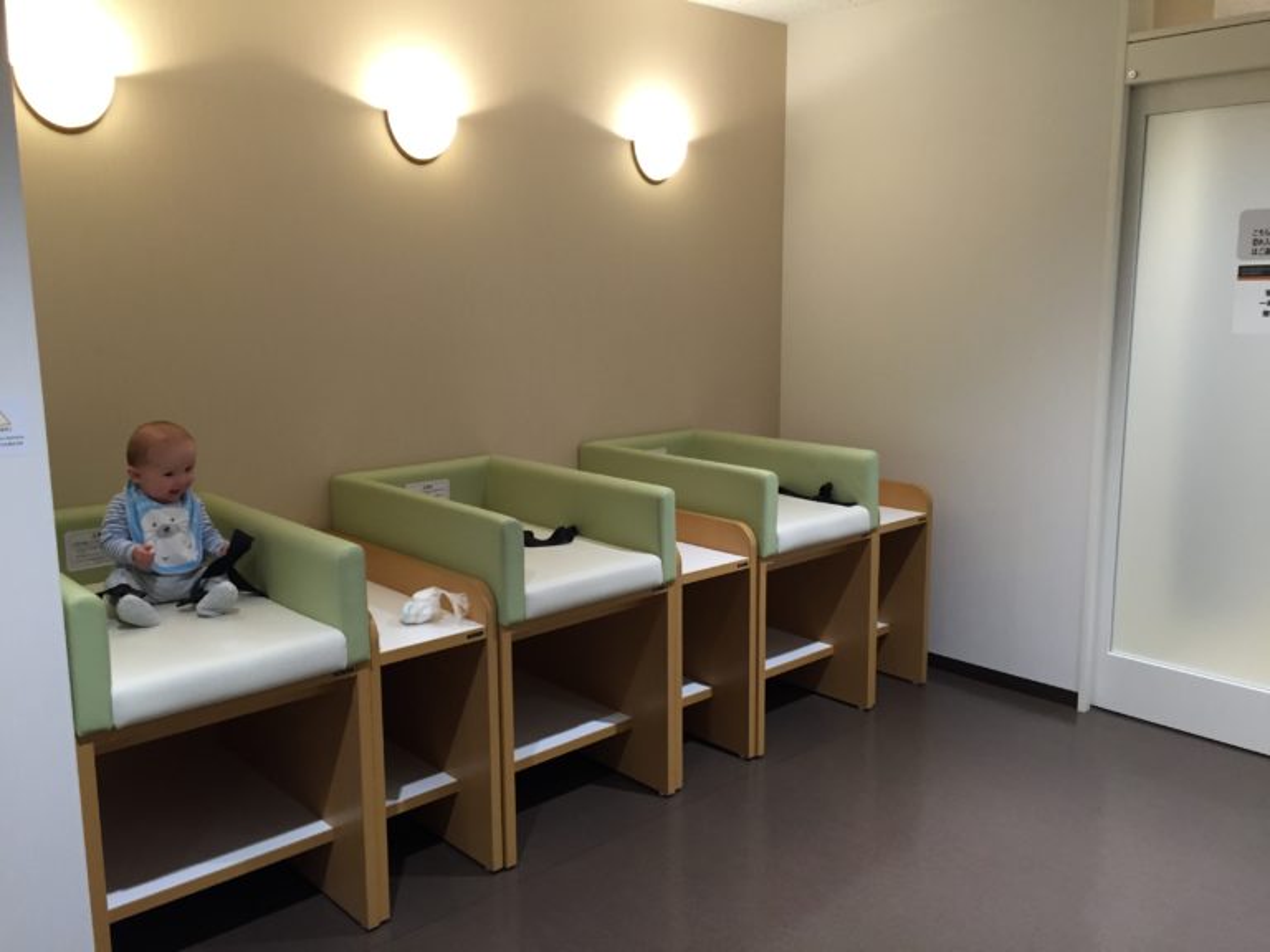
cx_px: 635
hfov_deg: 61.7
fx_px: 1064
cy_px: 476
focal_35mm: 29
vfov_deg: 48.2
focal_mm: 4.15
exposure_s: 1/33
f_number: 2.2
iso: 160
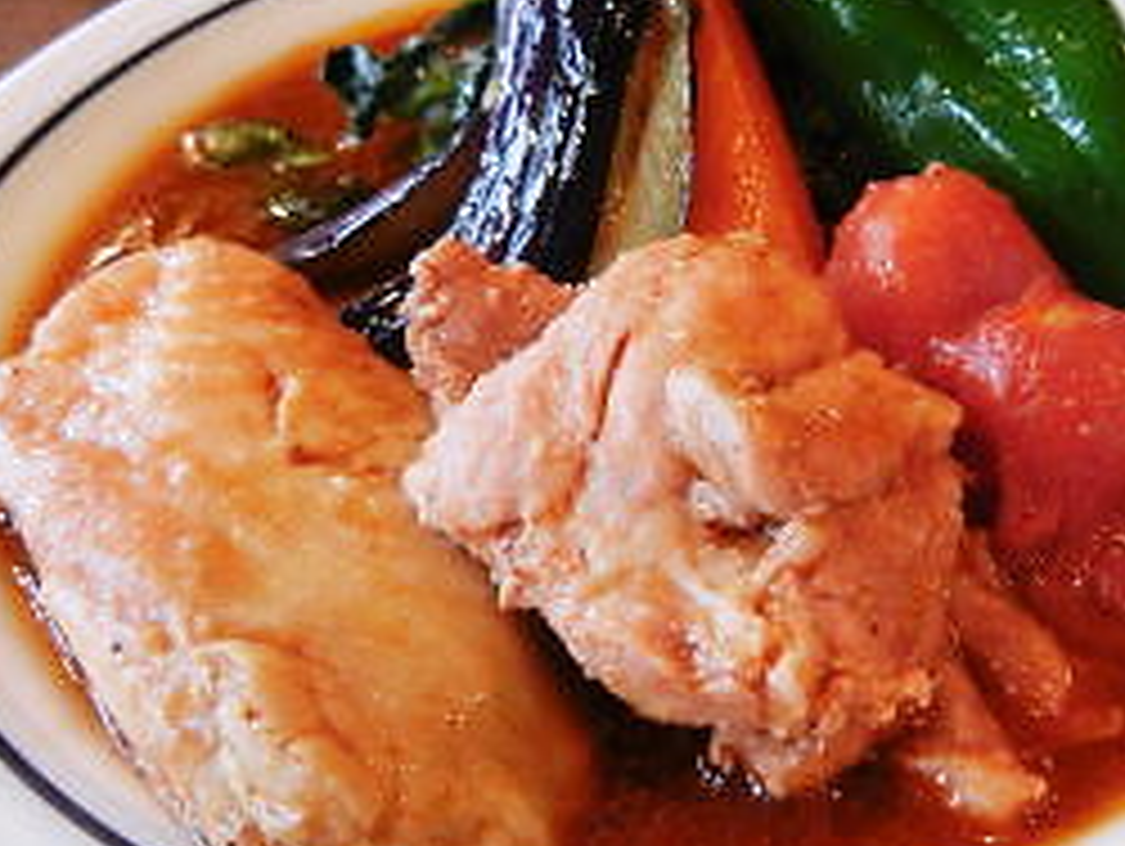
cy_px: 432
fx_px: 1561
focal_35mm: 48
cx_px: 734
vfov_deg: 30.3
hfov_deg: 39.2
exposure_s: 1/28.5
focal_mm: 5.4
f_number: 3.5
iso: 400
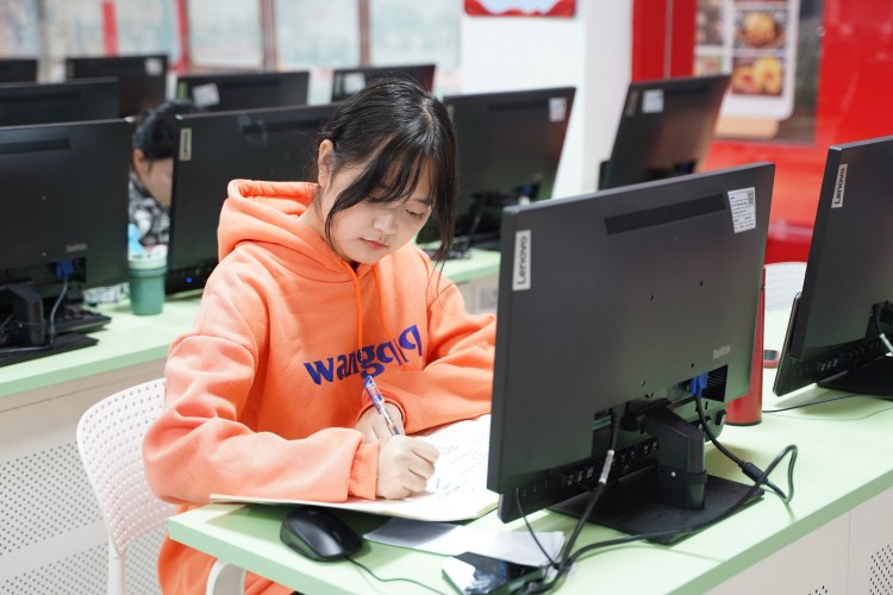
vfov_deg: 25.5
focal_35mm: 53
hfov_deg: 37.5
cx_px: 446
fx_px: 1315
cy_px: 298
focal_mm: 53
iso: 1000
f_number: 2.8
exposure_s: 1/60
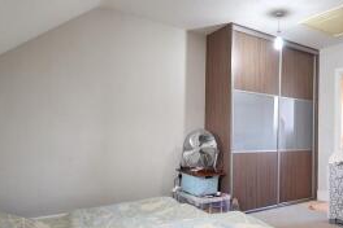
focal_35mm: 27
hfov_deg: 66.0
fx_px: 257
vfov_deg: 47.7
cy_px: 133
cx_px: 222
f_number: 4.5
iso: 160
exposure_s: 1/15
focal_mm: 10
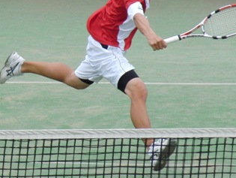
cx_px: 36
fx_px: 3768
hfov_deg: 3.6
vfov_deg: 2.7
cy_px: 95
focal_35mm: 552
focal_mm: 48.1
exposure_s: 1/1000
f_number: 4.5
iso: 200
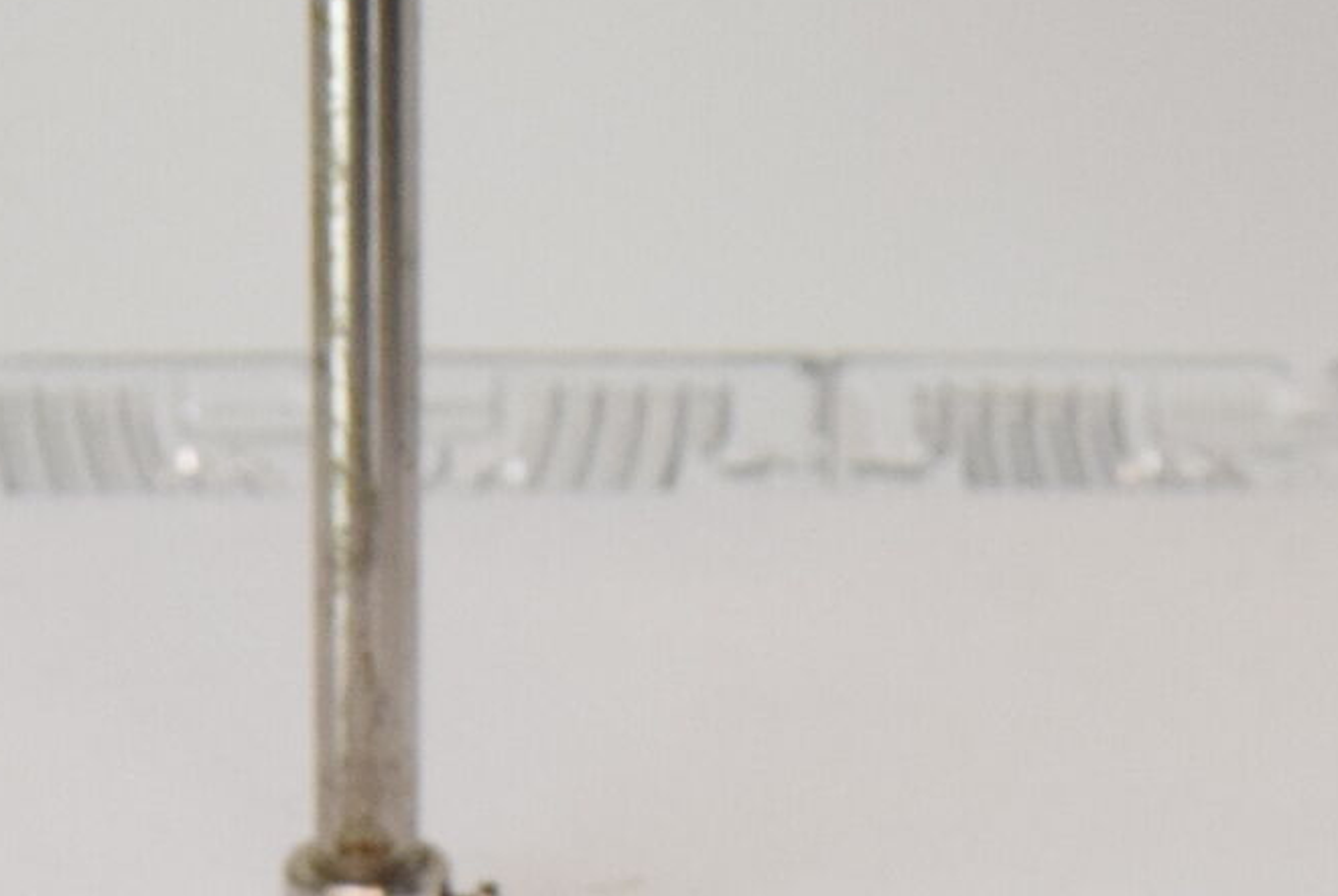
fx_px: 6586
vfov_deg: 7.4
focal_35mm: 177
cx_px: 443
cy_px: 1969
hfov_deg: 11.6
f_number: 8
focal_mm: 26
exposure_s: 1/250
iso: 1600
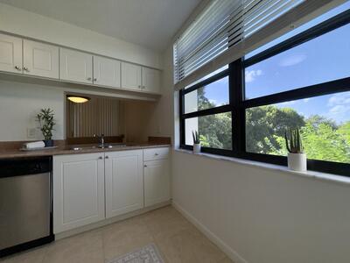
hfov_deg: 102.1
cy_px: 132
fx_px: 142
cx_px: 175
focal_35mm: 14
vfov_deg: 85.7
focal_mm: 2.22
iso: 16
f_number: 2.2
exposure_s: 1/267
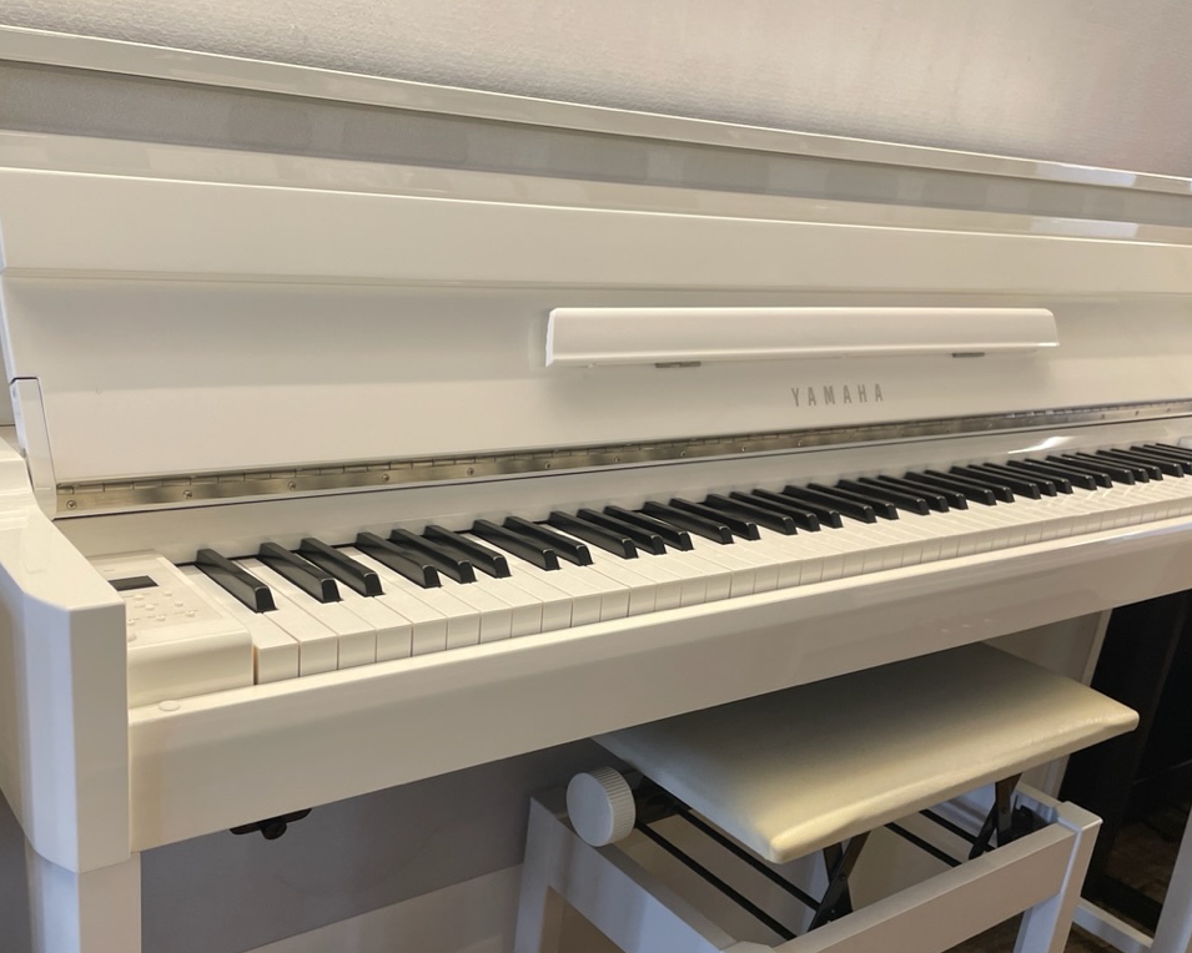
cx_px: 544
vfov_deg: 43.0
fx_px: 1199
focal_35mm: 34
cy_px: 597
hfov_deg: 52.8
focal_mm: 4.2
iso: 125
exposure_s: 1/50
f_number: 1.6
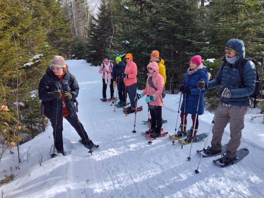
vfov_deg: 54.8
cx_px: 139
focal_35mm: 25
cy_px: 96
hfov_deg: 69.4
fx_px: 191
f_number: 1.8
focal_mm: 5.56
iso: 100
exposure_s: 1/835
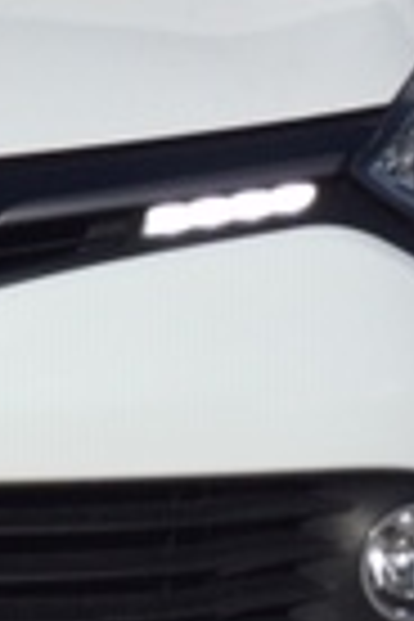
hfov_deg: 9.6
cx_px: -144
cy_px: 32
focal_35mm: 140
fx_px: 2415
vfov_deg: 14.5
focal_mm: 4.15
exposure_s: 1/3597
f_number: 2.2
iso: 32
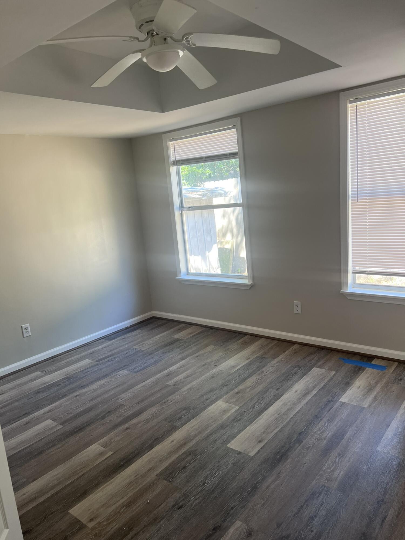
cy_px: 270
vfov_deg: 67.3
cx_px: 202
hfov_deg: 53.1
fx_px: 406
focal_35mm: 26
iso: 50
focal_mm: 5.7
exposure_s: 1/121
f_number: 1.5
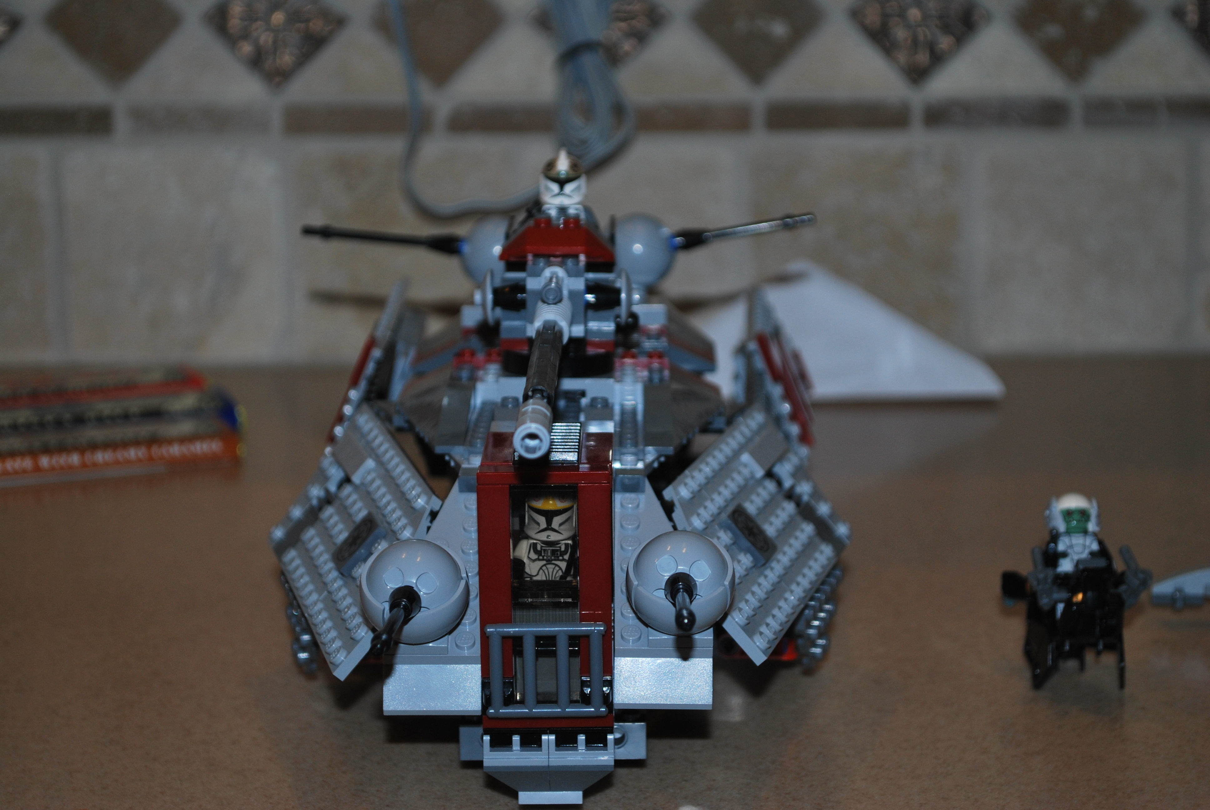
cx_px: 605
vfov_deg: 16.6
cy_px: 405
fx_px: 2776
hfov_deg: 24.6
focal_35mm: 82
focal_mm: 55
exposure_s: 1/60
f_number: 5.6
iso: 200
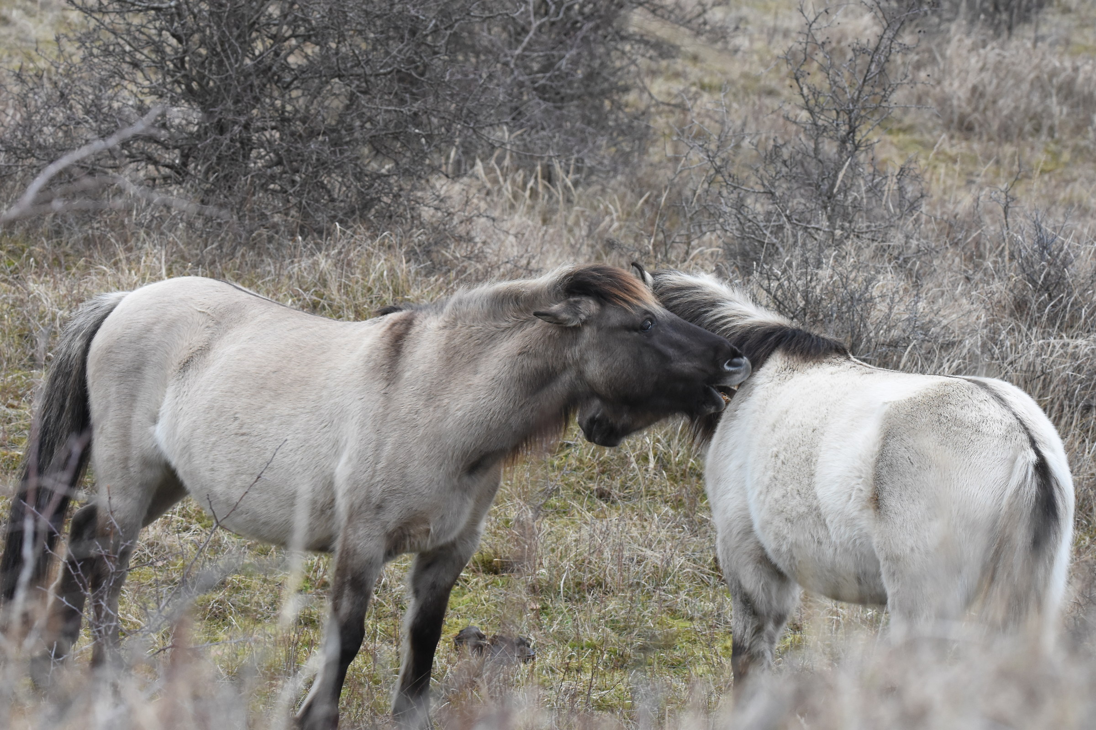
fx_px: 6849
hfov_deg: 9.1
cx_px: 548
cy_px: 365
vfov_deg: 6.1
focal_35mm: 225
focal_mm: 150
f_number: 9
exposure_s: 1/160
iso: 1250
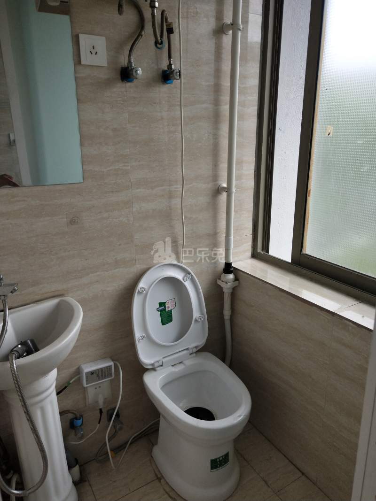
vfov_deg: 69.4
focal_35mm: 25
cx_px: 188
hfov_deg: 54.9
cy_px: 250
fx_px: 362
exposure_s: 1/530
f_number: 1.7
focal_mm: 4.28
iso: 71
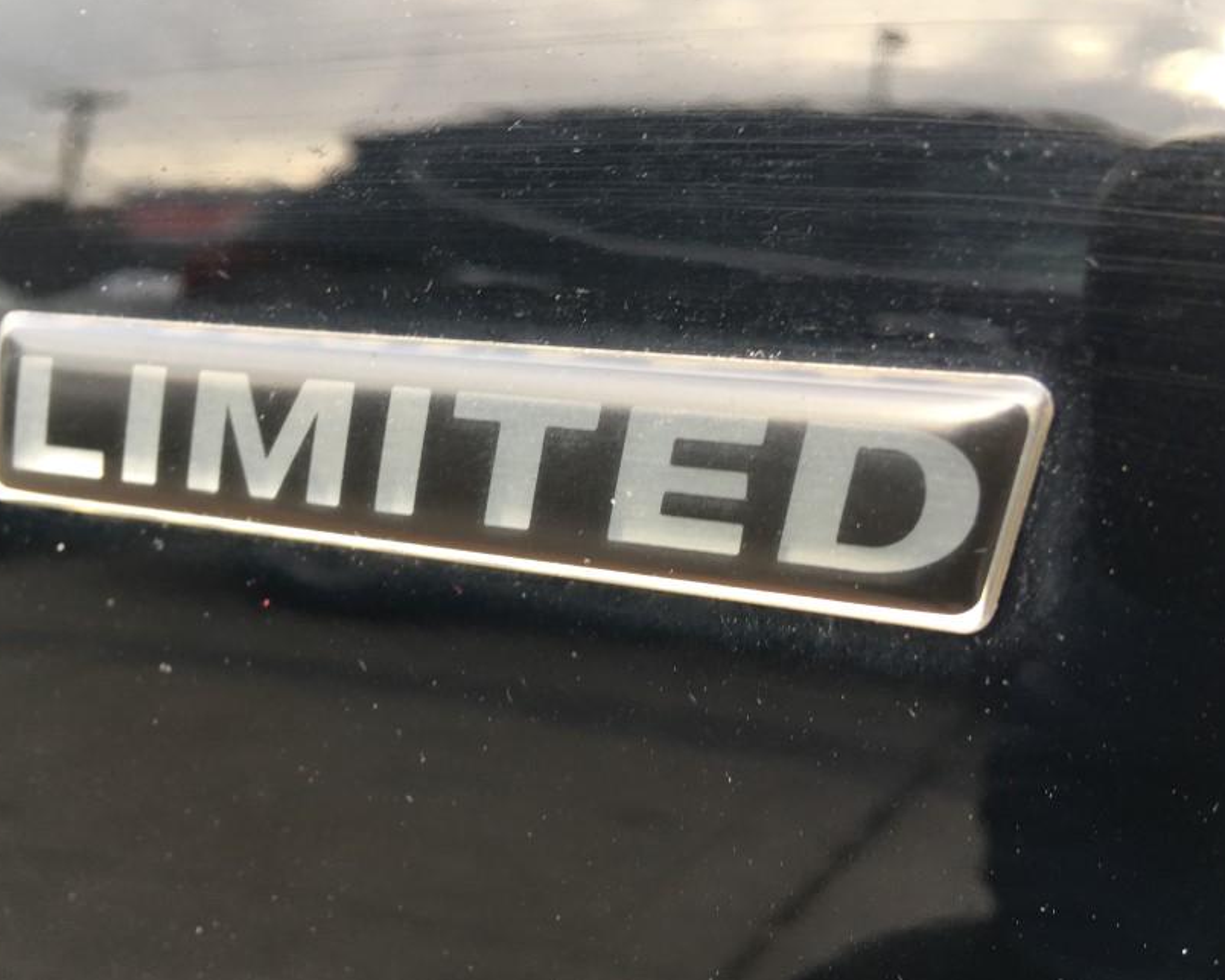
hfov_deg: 50.0
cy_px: 479
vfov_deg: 41.2
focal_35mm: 36
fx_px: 1305
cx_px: 488
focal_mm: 4.15
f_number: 2.2
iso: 32
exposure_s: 1/60
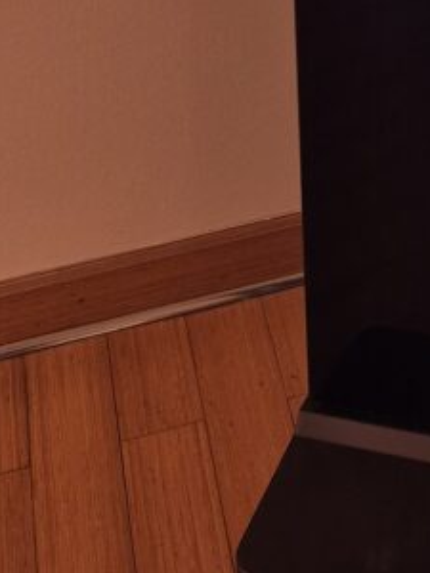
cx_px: 640
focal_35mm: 92
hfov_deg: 14.9
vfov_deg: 18.2
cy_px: -355
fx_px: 1524
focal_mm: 5.4
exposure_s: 1/100
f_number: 1.8
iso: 100
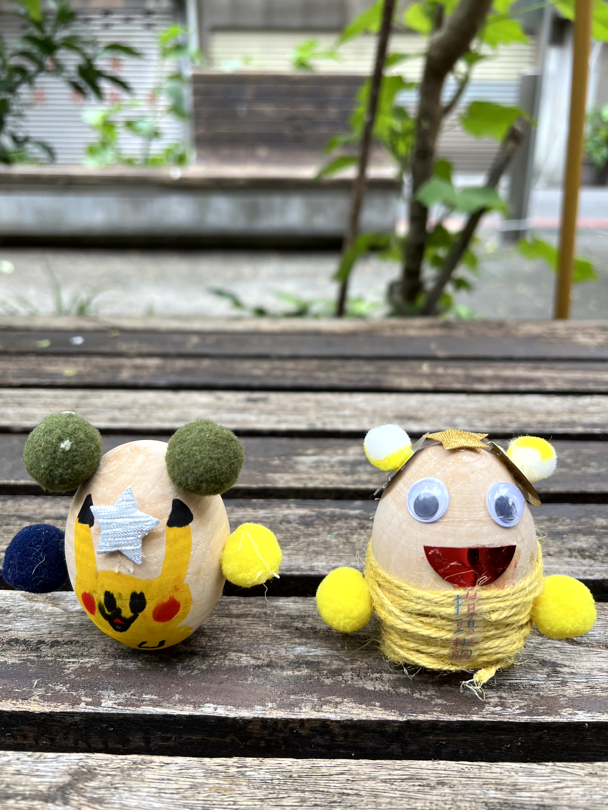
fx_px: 609
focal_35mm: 26
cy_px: 405
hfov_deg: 53.1
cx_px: 304
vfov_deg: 67.3
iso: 50
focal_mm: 5.7
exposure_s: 1/121
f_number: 1.5
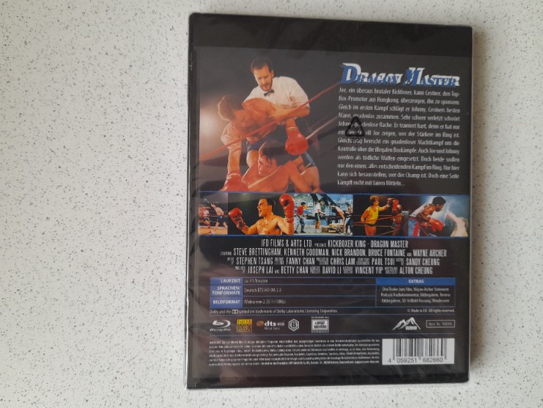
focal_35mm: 27
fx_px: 424
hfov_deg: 65.3
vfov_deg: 51.4
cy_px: 198
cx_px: 258
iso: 160
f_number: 2
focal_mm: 4.6
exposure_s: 1/60
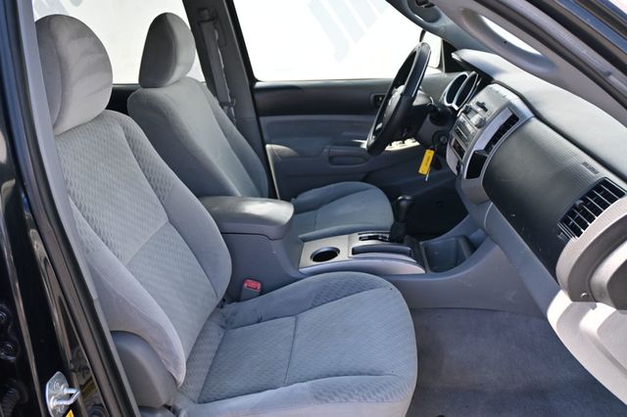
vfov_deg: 41.7
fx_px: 548
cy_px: 208
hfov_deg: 59.5
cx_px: 314
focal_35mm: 32
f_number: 4
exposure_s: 1/250
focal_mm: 21
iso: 360
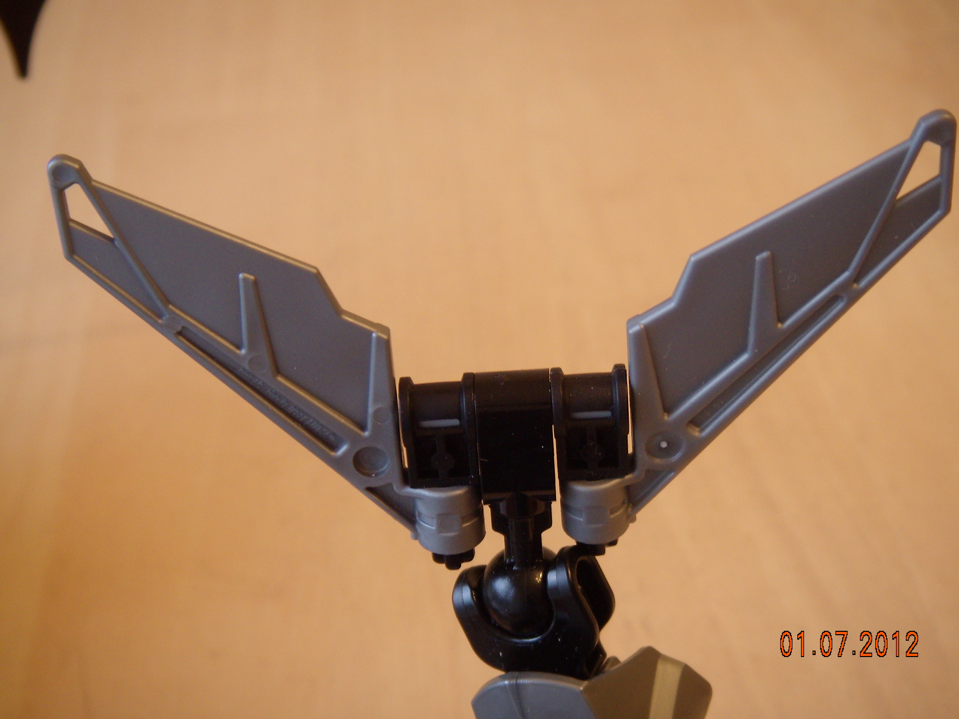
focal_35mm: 66
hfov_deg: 29.4
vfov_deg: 22.3
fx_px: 1828
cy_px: 360
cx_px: 480
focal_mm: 11
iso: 100
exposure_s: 1/10.3
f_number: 3.9
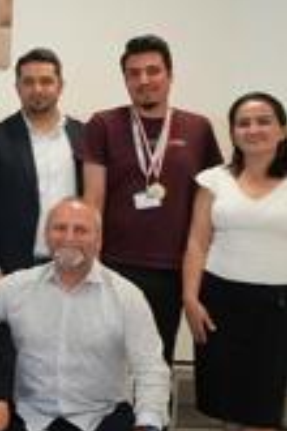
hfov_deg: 9.5
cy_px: 138
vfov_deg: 17.2
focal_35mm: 119
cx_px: -513
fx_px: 1423
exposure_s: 1/250
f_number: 4
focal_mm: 32
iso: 3200
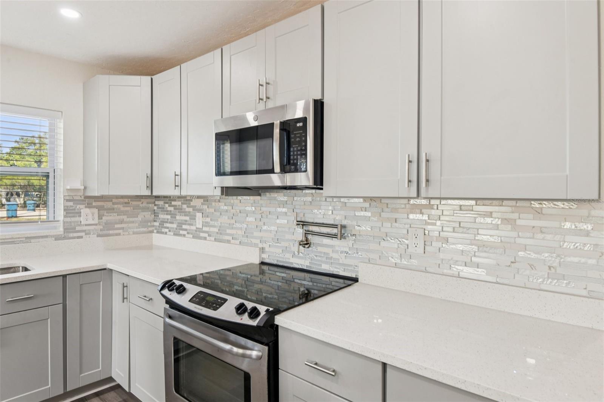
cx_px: 302
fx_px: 352
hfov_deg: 81.2
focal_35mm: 21
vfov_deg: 59.5
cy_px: 201
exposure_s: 1/13
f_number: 8
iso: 400
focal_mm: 21
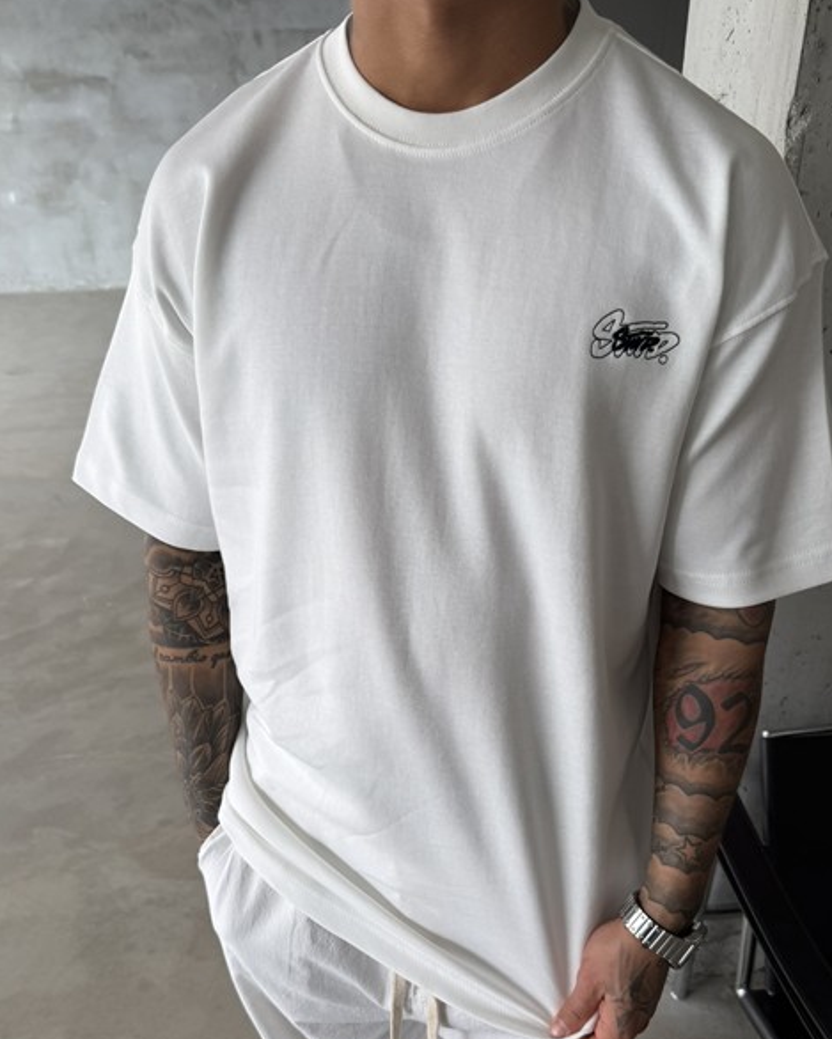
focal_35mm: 32
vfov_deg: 54.8
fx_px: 985
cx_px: 445
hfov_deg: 45.8
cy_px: 668
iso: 80
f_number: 1.78
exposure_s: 1/478
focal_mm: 6.76
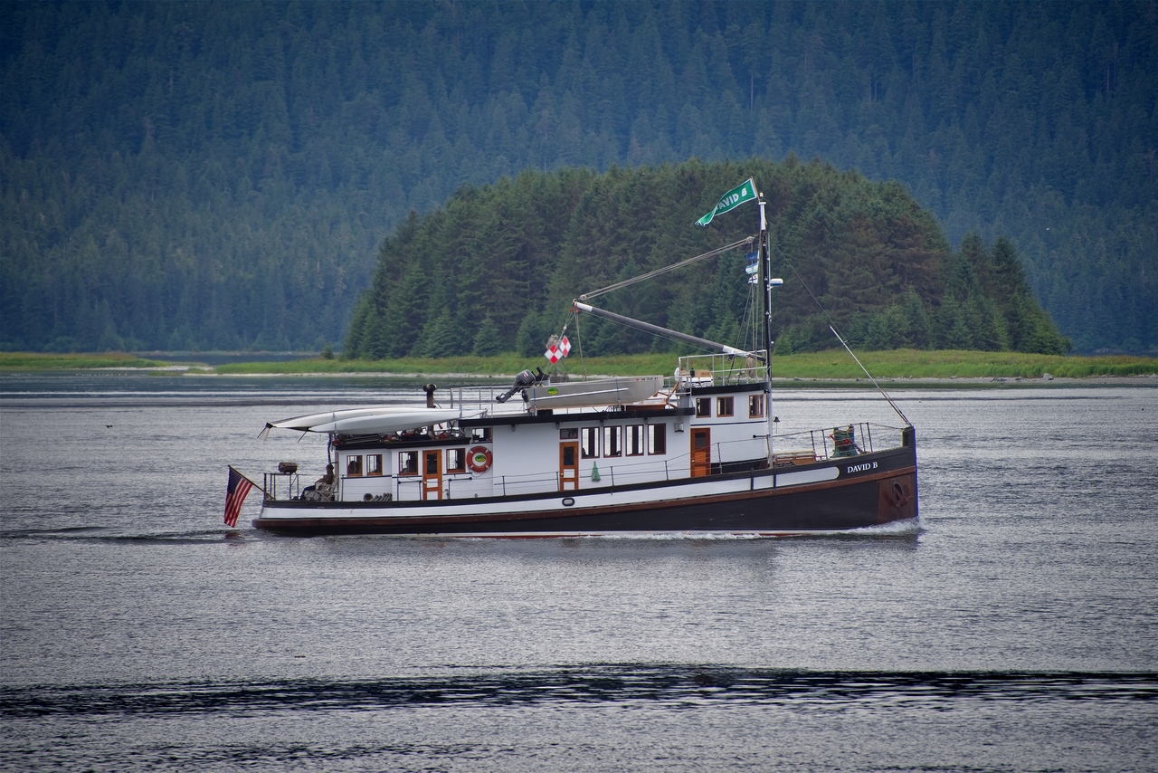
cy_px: 386
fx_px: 9652
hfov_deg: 6.9
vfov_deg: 4.6
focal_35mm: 300
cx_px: 579
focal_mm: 300
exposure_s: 1/640
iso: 250
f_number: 5.6
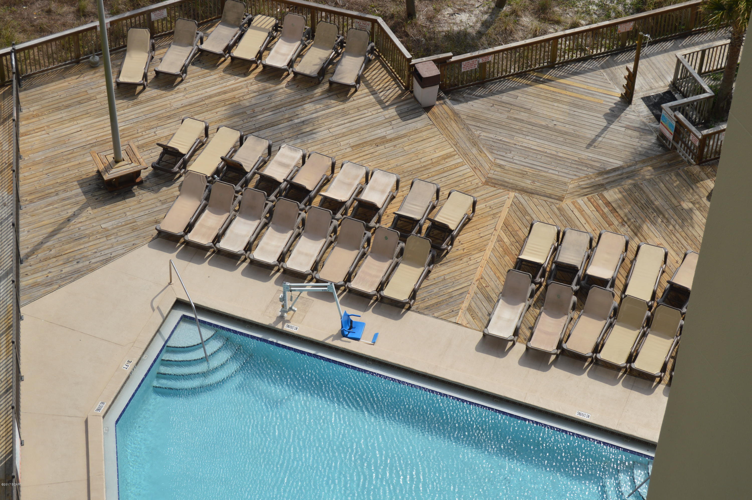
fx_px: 1722
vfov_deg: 16.5
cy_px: 250
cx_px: 376
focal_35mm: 82
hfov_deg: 24.6
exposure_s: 1/320
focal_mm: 55
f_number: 9
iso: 100
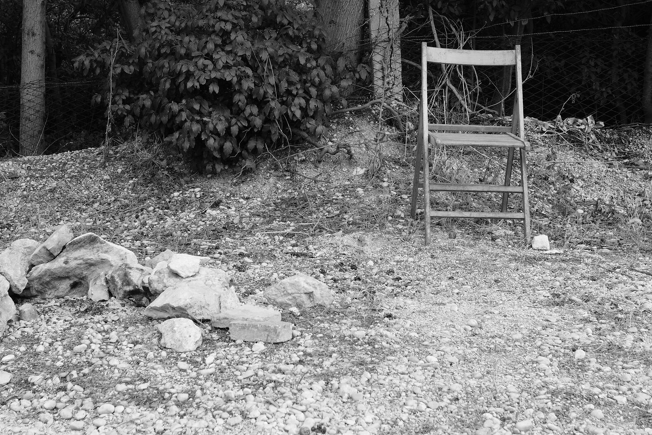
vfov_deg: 25.4
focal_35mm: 53
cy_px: 137
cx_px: 283
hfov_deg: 37.5
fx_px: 960
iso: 1000
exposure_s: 1/500
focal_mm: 23
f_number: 5.6
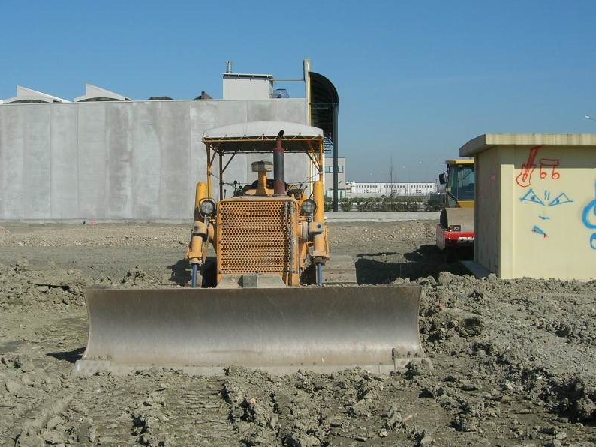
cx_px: 291
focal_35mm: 49
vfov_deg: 29.7
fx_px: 844
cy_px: 229
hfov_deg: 38.9
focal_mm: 7.8
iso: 64
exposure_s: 1/868
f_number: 4.8
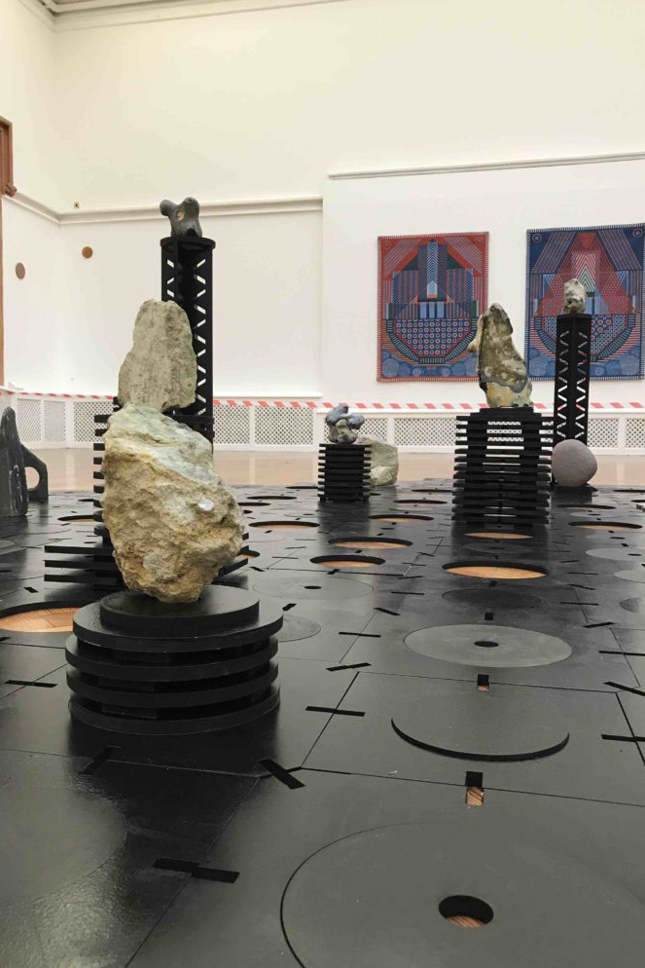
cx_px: 301
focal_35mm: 30
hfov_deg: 43.6
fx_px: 806
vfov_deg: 61.9
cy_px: 490
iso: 40
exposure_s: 1/20
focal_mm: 3.99
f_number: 1.8
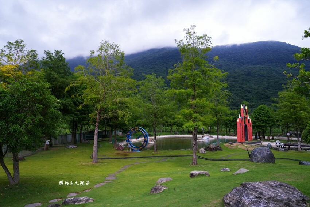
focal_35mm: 22
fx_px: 189
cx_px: 155
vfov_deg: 57.2
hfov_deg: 78.6
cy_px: 104
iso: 160
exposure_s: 1/30
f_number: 2.8
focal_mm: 22
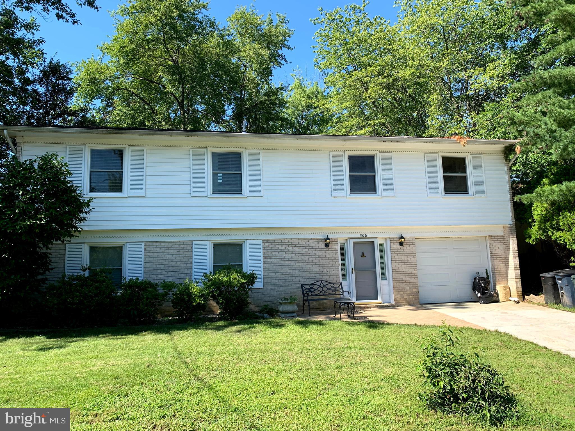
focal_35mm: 26
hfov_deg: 67.3
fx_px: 432
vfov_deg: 53.1
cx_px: 288
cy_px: 216
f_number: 1.8
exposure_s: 1/945
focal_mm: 4.25
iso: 25
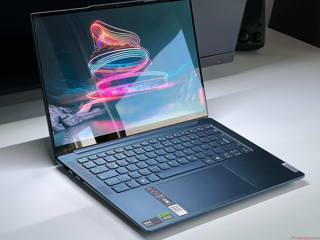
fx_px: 740
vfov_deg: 18.4
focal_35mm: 80
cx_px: 156
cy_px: 118
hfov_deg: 24.4
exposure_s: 1/99
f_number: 2.8
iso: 200
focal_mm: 9
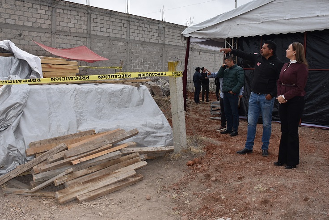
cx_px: 162
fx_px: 302
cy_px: 98
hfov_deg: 57.2
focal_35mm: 33
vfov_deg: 40.0
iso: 100
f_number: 5
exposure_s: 1/250
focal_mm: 18
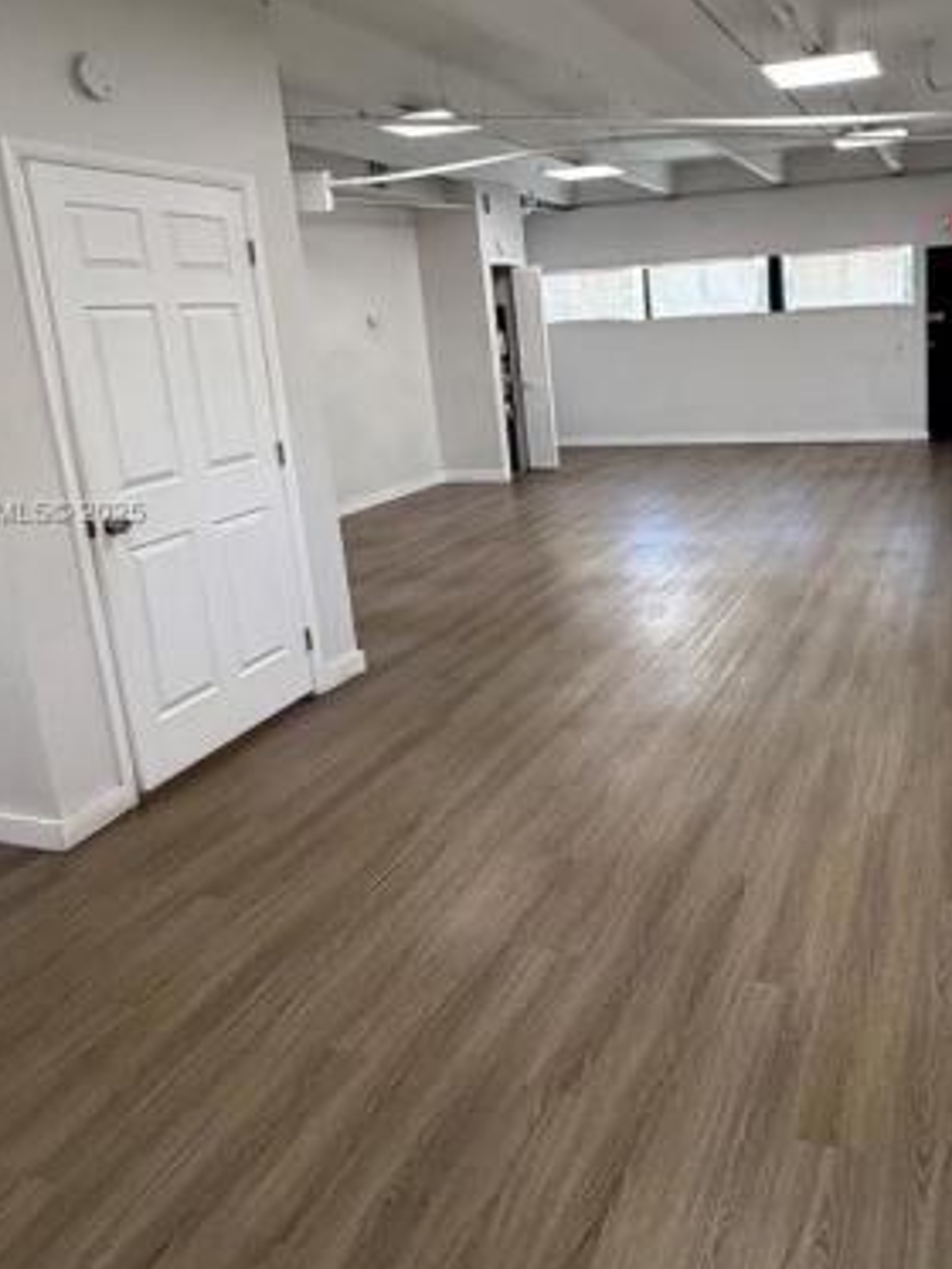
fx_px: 989
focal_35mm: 27
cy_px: 514
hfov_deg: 49.8
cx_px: 683
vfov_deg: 64.8
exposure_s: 1/120
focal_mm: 2.22
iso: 250
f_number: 2.2
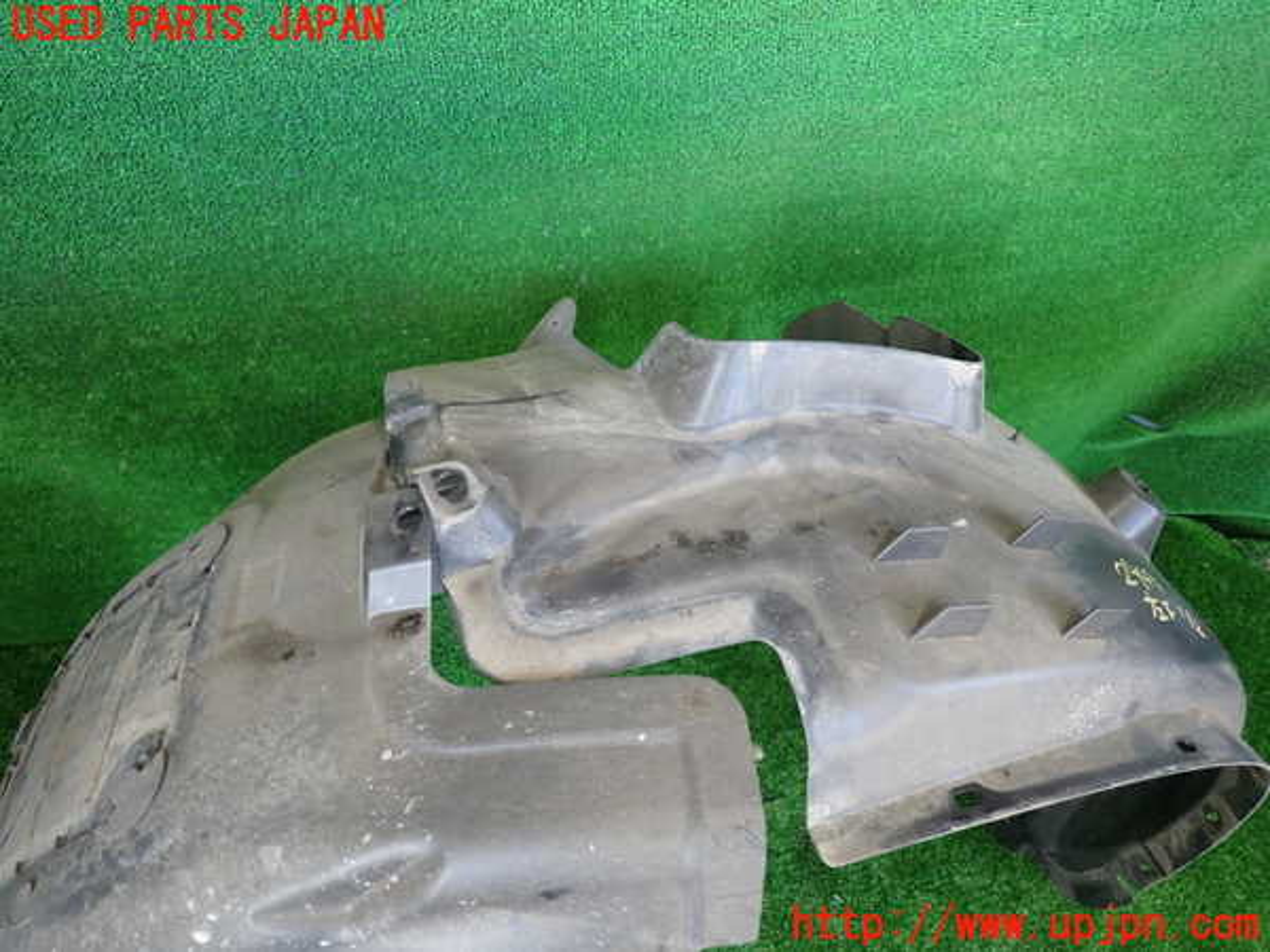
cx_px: 635
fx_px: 917
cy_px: 476
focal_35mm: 25
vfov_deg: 54.9
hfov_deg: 69.4
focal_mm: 4.5
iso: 200
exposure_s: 1/60
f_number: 2
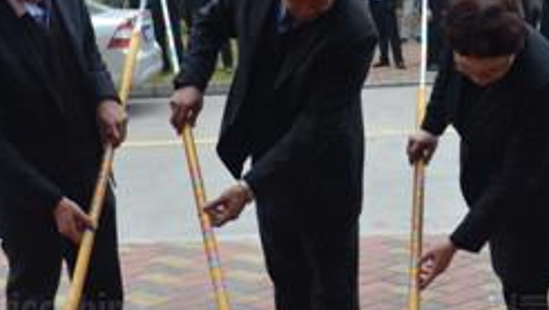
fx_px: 1122
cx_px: 317
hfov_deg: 27.5
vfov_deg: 15.7
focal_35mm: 77
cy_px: 174
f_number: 5
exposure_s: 1/100
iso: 400
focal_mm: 22
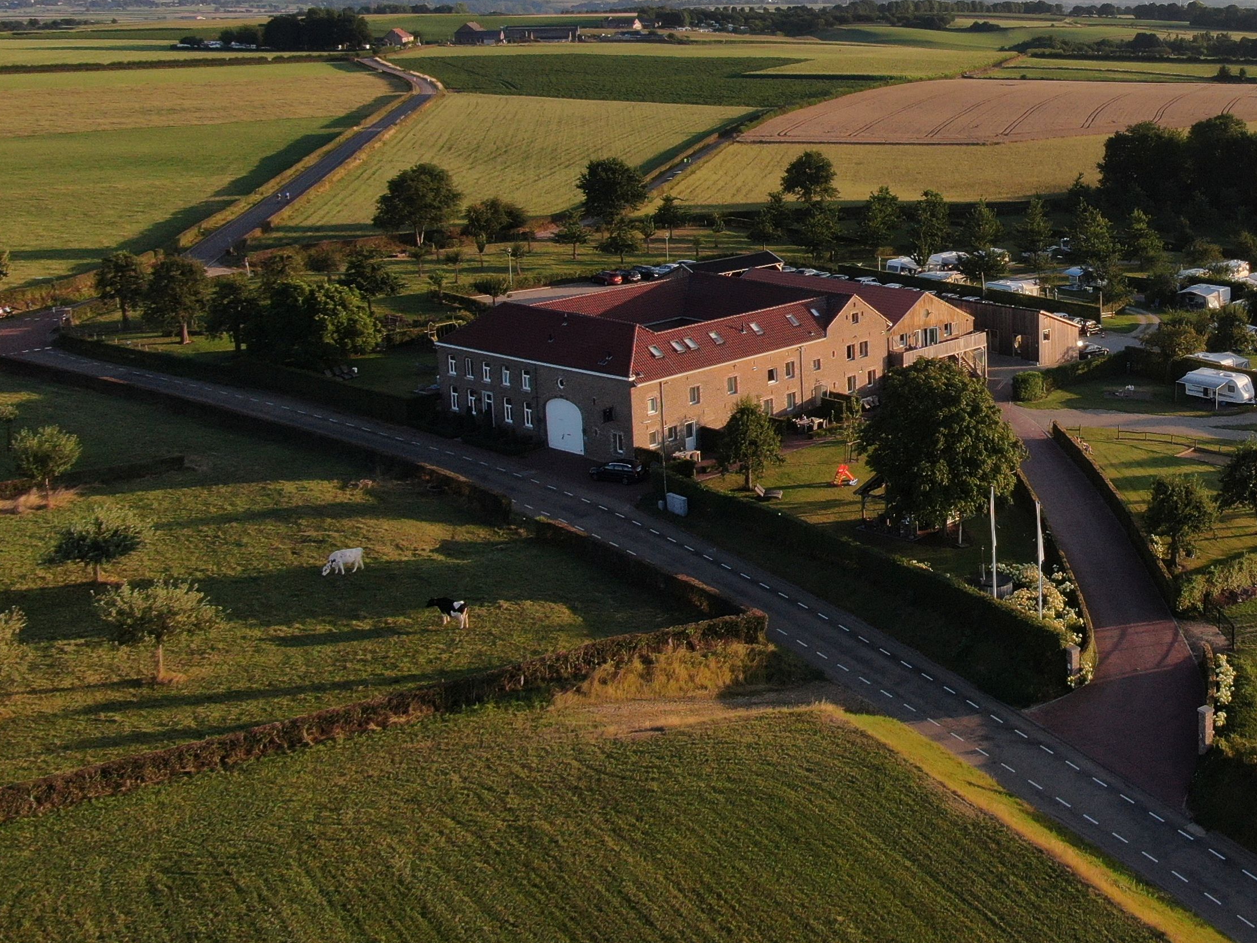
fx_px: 1634
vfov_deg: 31.6
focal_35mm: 45
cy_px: 243
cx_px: 1082
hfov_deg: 39.6
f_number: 2.8
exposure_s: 1/500
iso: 100
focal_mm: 4.48
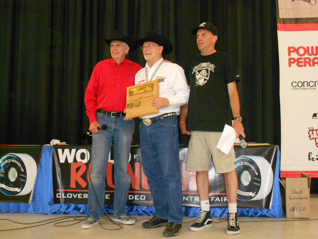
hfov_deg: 43.9
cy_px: 120
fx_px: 395
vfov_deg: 33.6
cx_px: 159
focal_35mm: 43
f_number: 4.2
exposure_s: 1/30
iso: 500
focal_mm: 7.7
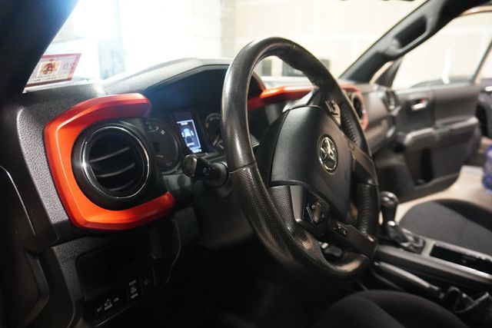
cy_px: 164
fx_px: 328
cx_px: 246
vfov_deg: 53.2
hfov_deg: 73.7
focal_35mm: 24
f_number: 3.5
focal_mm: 16
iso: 6400
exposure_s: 1/60
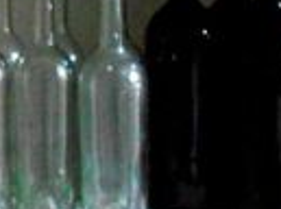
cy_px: -50
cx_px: -124
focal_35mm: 97
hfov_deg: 18.3
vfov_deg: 14.6
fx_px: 785
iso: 800
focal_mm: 4.6
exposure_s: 1/6
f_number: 3.2
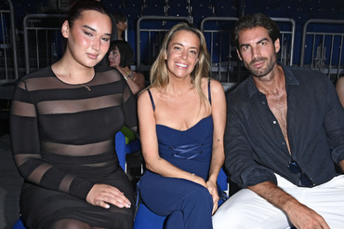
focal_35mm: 39
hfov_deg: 49.5
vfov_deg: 34.1
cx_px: 190
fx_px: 372
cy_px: 128
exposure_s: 1/125
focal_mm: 32
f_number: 5.6
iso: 1000
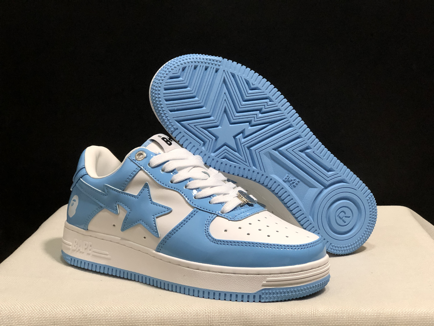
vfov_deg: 25.7
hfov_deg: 33.8
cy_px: 163
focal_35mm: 57
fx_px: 715
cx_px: 217
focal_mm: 6.6
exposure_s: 1/30
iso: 64
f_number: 2.8
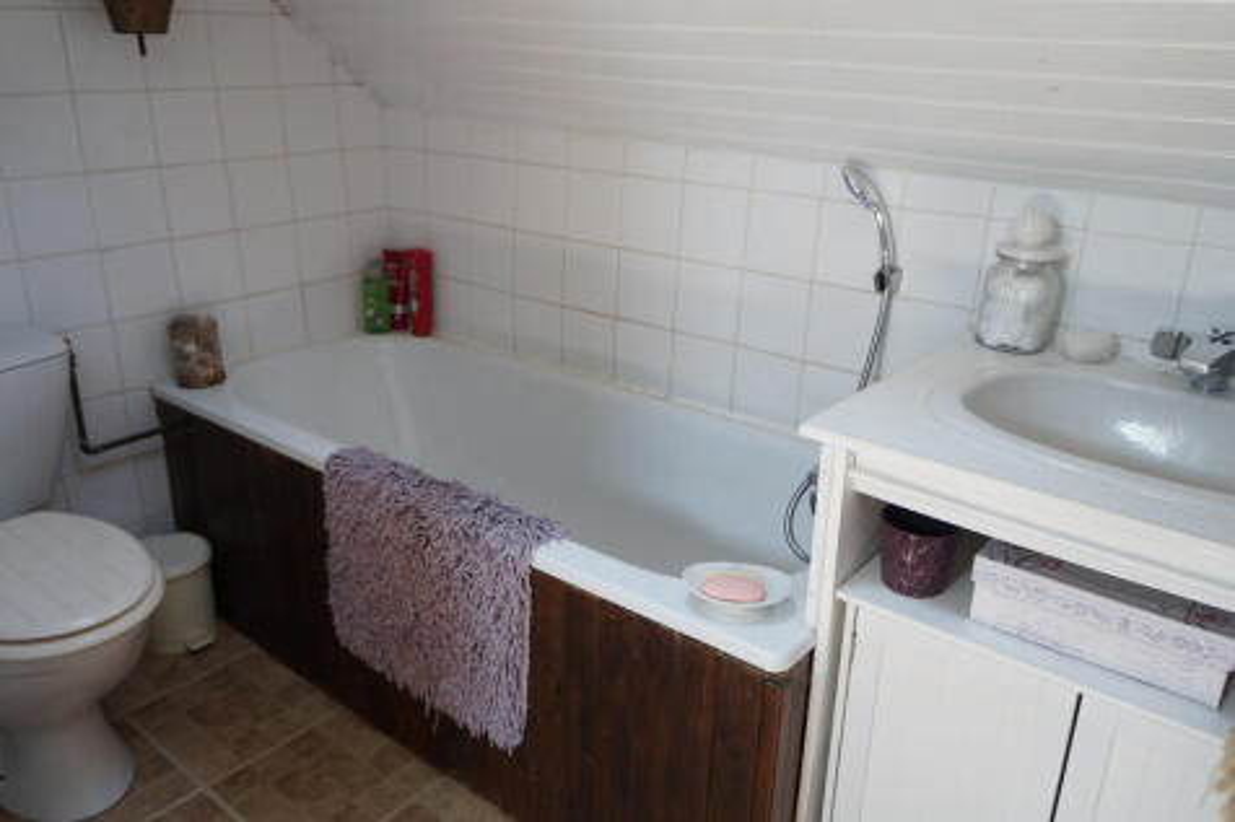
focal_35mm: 27
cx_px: 618
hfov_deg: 67.4
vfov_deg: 47.9
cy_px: 411
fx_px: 926
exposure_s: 1/40
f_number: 3.5
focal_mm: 18
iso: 200
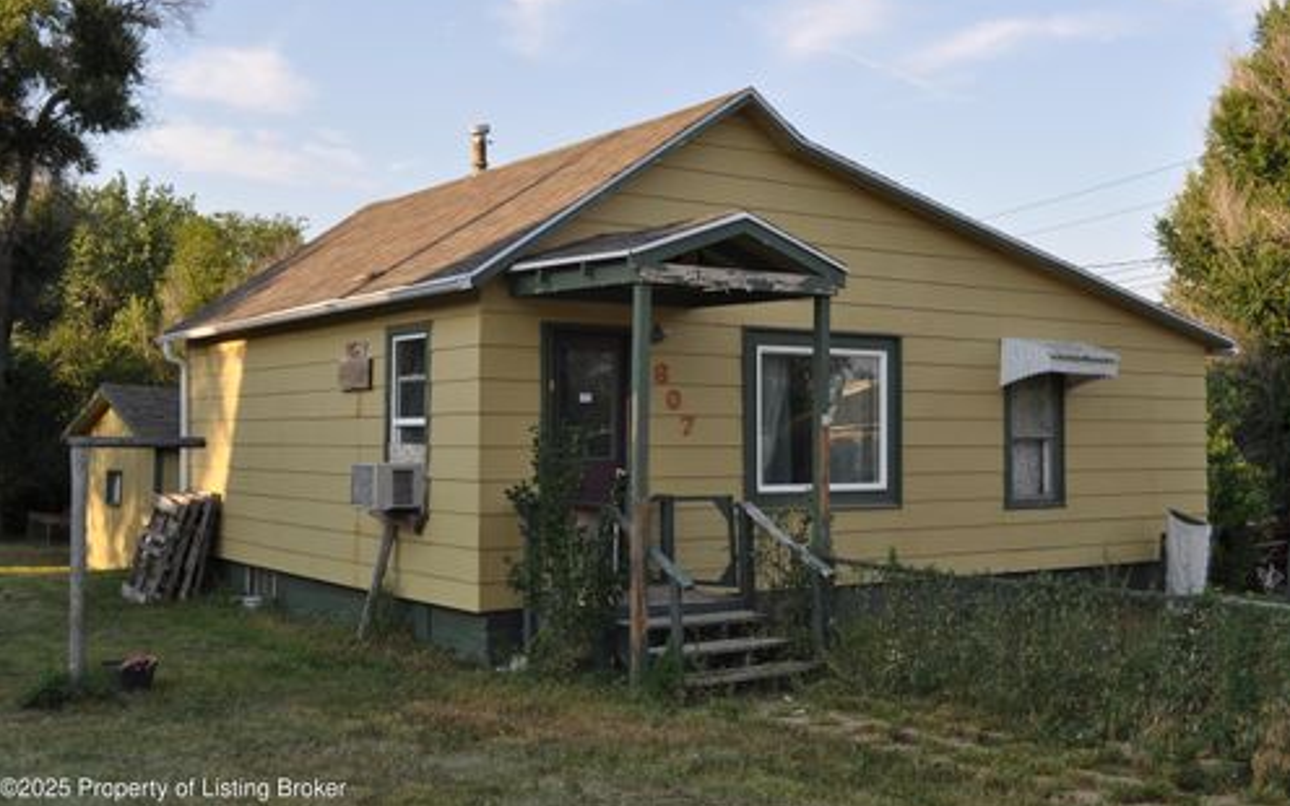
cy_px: 395
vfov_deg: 32.0
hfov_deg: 49.3
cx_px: 648
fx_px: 1406
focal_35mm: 40
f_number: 8
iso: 200
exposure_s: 1/200
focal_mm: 26
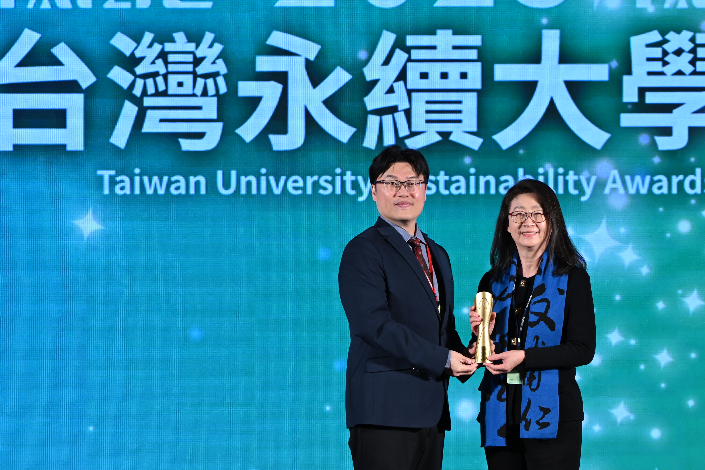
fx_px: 9438
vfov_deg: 2.9
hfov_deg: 4.3
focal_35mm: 482
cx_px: 423
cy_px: 271
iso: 1250
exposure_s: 1/192
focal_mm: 280
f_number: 7.1
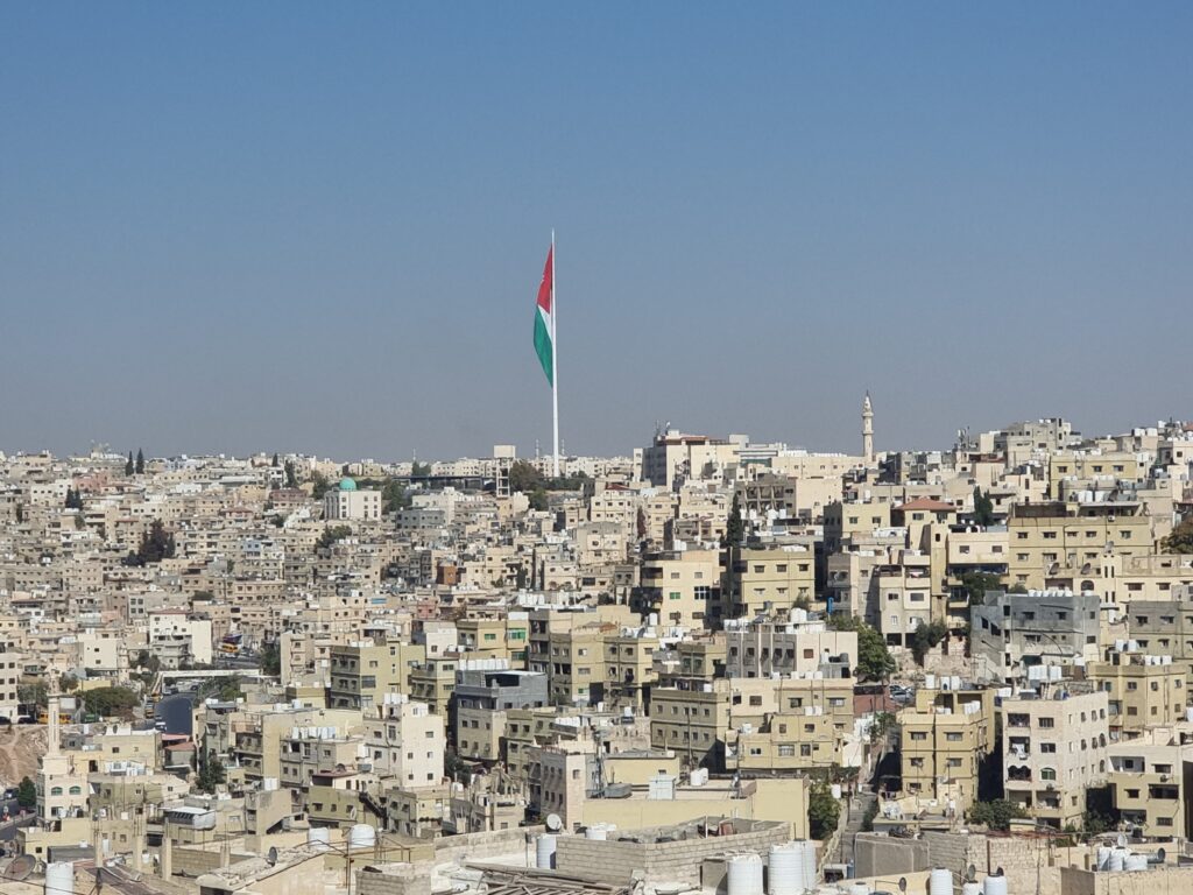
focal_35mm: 72
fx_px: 2481
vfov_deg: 20.4
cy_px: 448
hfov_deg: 27.0
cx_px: 596
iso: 50
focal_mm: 9
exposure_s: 1/3597
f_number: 2.4
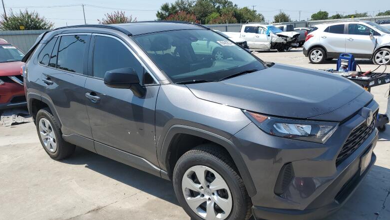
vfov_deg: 40.1
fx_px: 300
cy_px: 129
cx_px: 196
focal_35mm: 29
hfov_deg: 66.0
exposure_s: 1/3333
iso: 50
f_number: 1.5
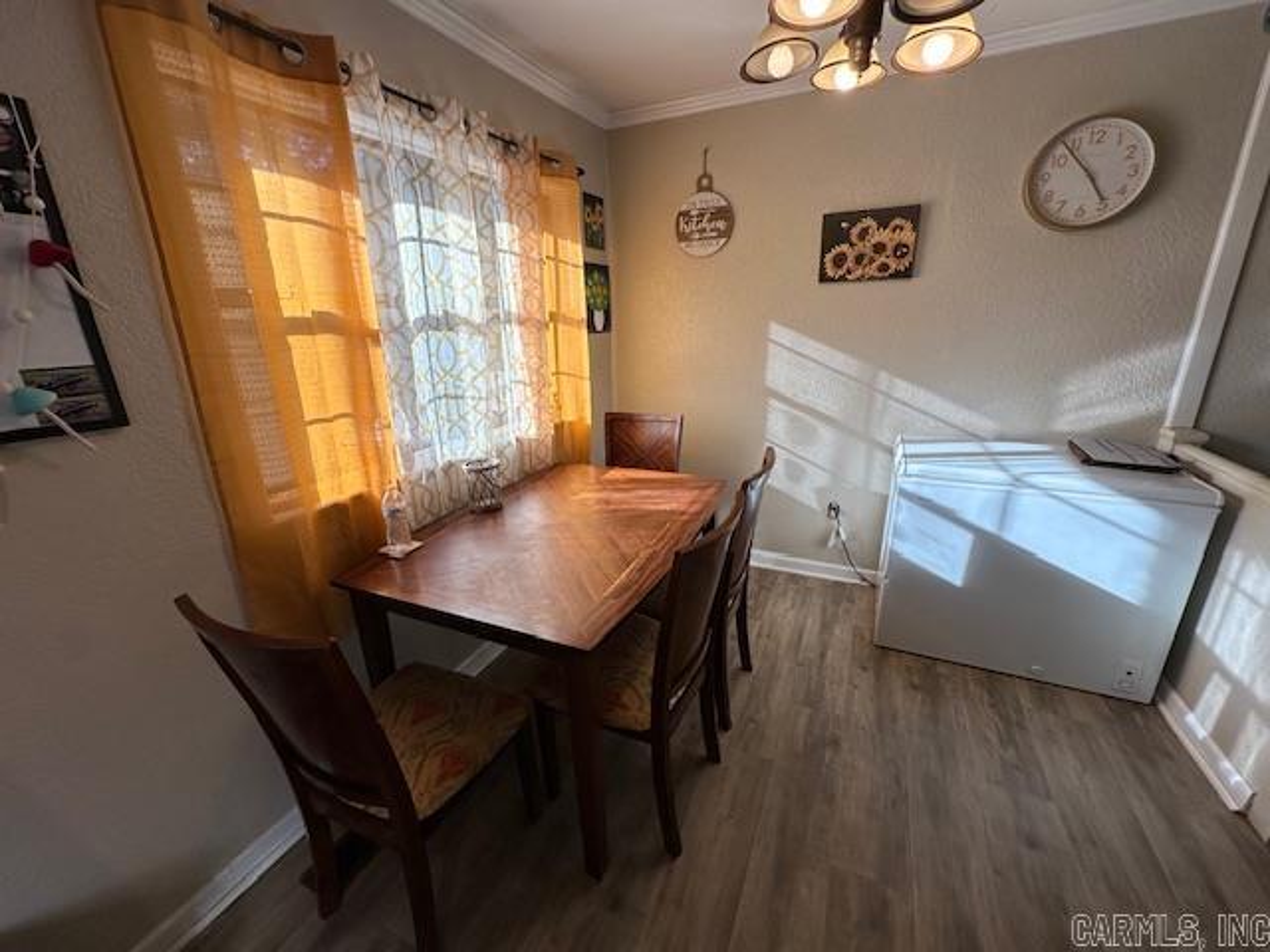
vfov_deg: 85.7
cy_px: 476
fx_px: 514
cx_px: 635
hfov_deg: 102.1
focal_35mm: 14
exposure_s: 1/177
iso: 40
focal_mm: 2.22
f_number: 2.2
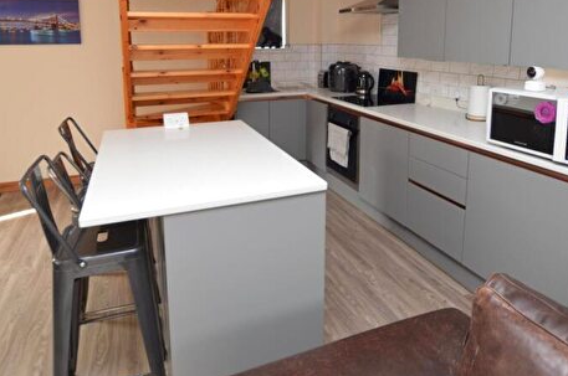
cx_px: 275
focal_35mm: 23
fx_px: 362
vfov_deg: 52.4
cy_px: 92
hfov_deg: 76.2
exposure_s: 1/100
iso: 400
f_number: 4.5
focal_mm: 10
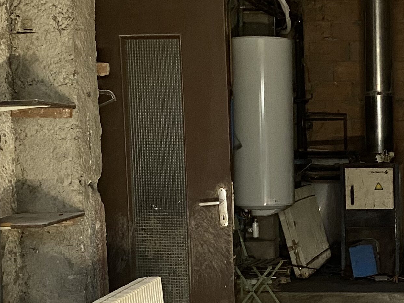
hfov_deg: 22.3
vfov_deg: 17.5
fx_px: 980
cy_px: 224
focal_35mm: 84
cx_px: 410
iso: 640
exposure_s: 1/32
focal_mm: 4.25
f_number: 1.8
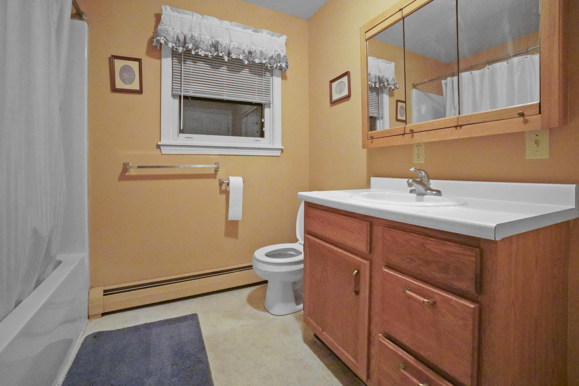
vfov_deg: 77.3
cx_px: 290
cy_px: 193
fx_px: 241
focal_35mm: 15
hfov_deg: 100.4
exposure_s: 1/30
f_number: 10
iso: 16000
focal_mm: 10
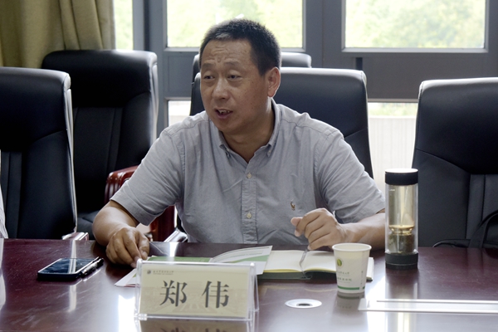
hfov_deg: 30.5
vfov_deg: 20.6
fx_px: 913
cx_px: 249
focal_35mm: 66
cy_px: 166
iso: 800
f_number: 6.7
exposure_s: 1/180
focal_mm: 66
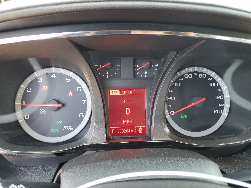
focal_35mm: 26
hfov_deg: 67.3
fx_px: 189
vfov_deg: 53.1
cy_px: 94
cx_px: 126
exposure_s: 1/60.2
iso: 91
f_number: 1.5
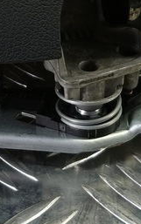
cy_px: -63
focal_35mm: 97
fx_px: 595
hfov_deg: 13.4
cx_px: 25
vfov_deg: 19.8
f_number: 1.6
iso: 168
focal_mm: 4.11
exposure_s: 1/50
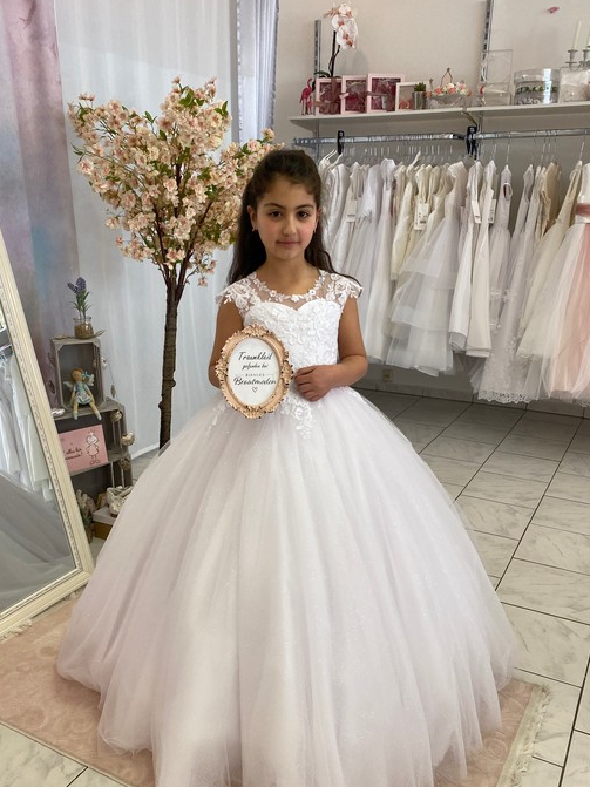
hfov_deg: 45.4
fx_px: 705
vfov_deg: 58.2
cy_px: 439
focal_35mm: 31
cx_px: 274
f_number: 1.8
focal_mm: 4.25
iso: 125
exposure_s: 1/100
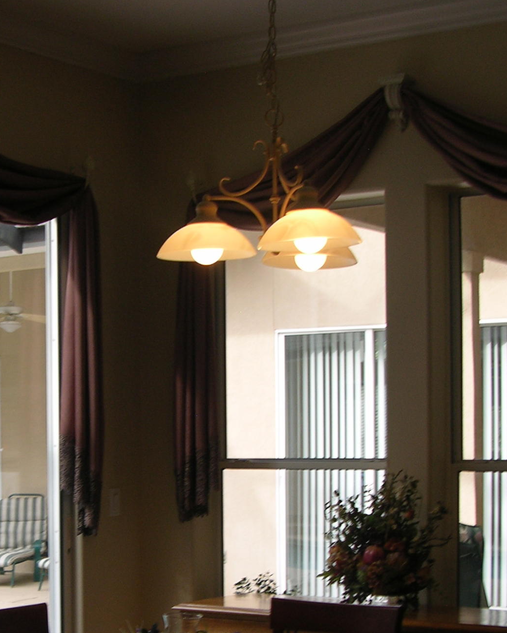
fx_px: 1481
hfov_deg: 19.2
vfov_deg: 23.8
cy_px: 509
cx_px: 102
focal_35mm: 79
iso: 50
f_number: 2.8
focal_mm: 8.9
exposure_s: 1/40.6
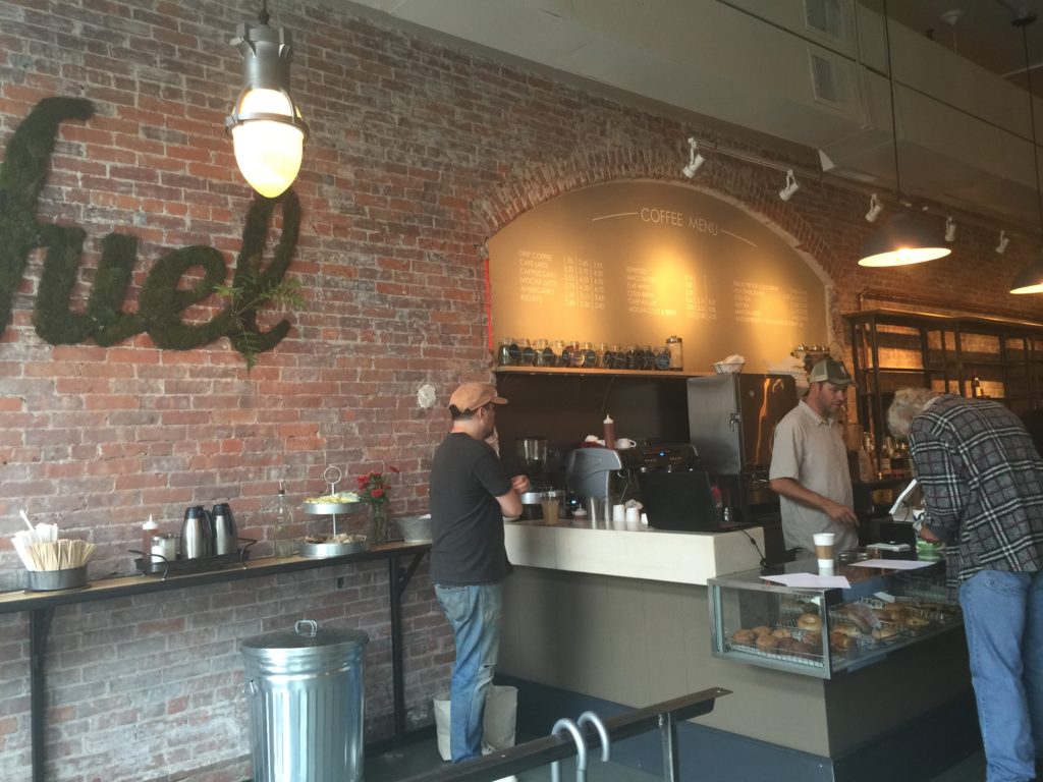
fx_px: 874
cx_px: 522
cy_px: 391
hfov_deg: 61.7
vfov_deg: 48.2
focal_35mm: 29
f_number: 2.2
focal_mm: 4.15
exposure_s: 1/15
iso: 50
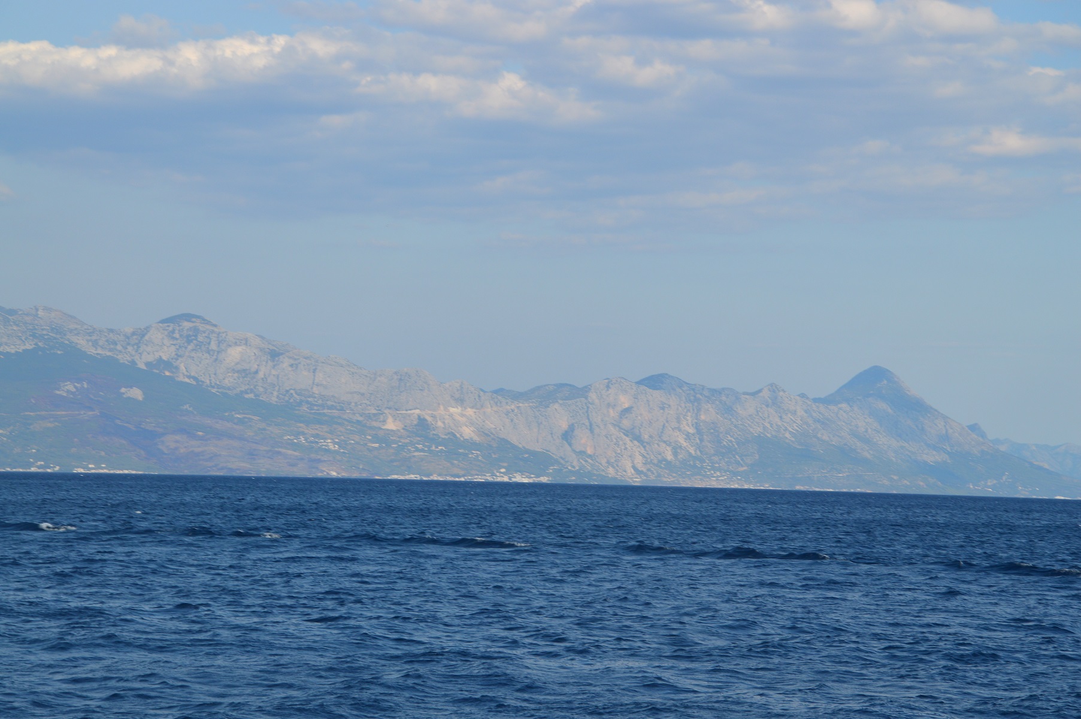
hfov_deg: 19.5
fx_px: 3150
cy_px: 360
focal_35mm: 105
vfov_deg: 13.0
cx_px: 540
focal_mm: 70
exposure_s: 1/320
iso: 100
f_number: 9
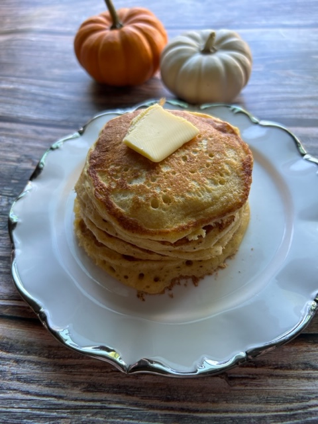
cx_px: 159
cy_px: 212
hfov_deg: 53.1
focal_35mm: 26
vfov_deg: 67.3
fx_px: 318
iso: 80
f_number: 1.5
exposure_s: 1/121
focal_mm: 5.7
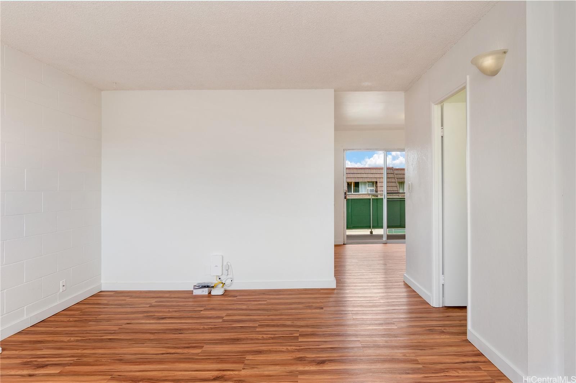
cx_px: 288
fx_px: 336
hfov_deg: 81.2
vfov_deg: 59.5
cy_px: 192
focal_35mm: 21
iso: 250
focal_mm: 14
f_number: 8
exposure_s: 1/40
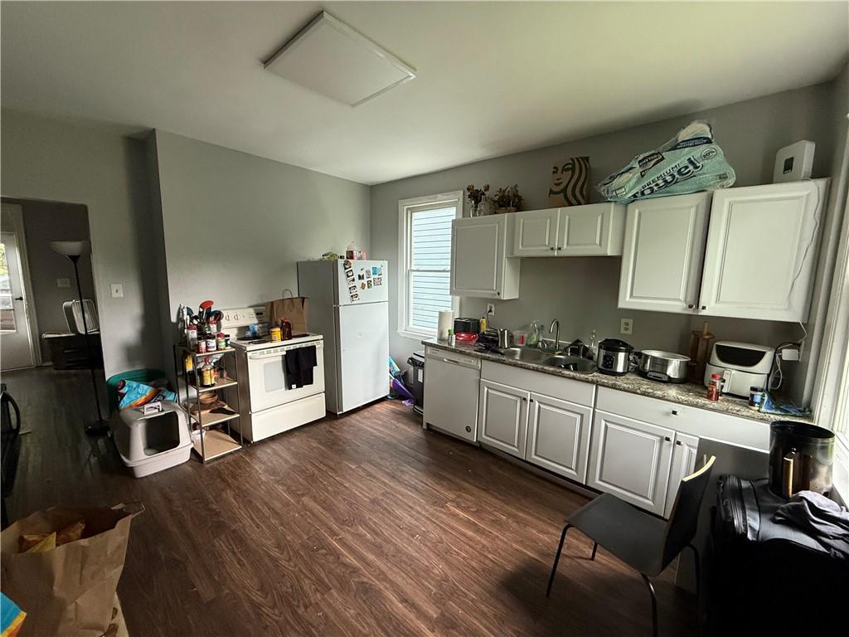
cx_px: 424
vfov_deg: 85.7
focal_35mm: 14
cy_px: 318
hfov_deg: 102.1
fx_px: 343
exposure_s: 1/78
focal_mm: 2.22
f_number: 2.2
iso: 320
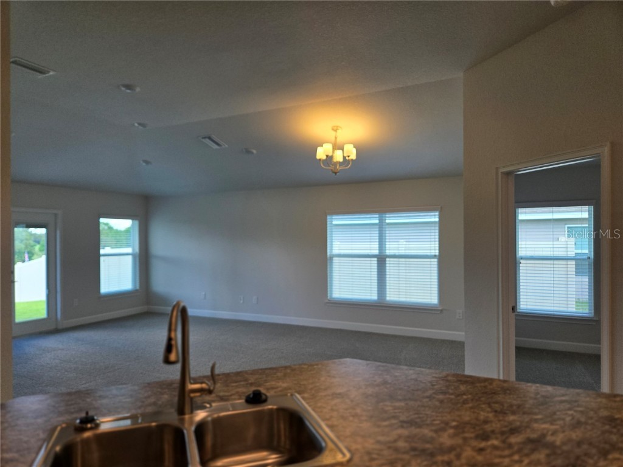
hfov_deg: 73.9
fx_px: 414
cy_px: 234
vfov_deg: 58.9
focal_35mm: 23
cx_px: 312
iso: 125
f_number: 1.8
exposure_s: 1/359
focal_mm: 5.4
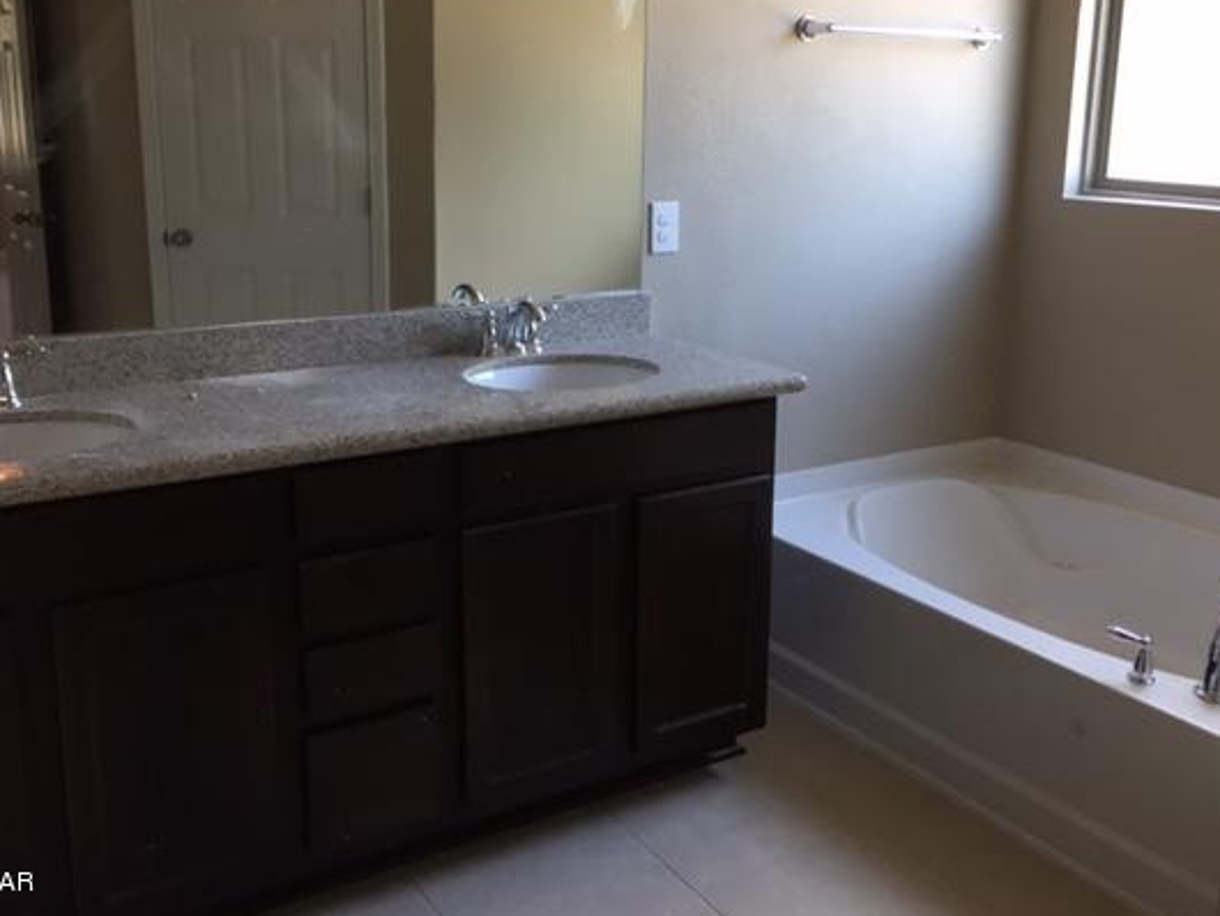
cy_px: 375
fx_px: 1234
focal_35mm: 35
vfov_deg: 40.6
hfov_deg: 52.6
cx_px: 589
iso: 64
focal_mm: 4.15
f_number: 2.2
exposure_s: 1/30
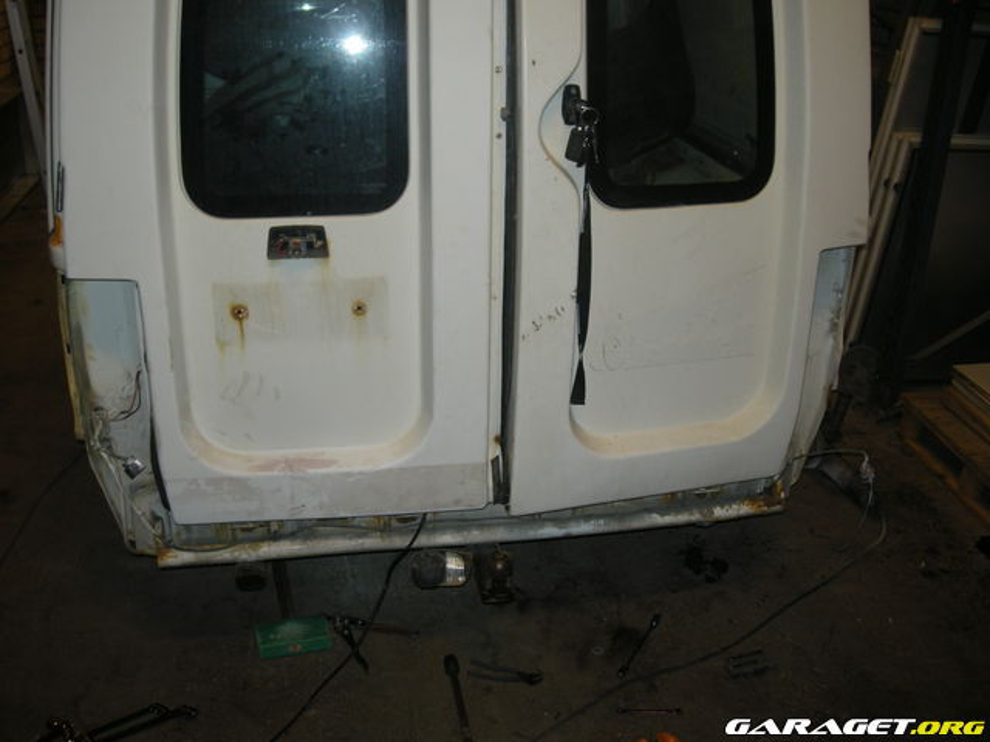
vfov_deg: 40.7
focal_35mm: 35
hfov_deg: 52.6
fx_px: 1001
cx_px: 495
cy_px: 371
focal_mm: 5.7
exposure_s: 1/30
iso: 50
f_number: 2.8
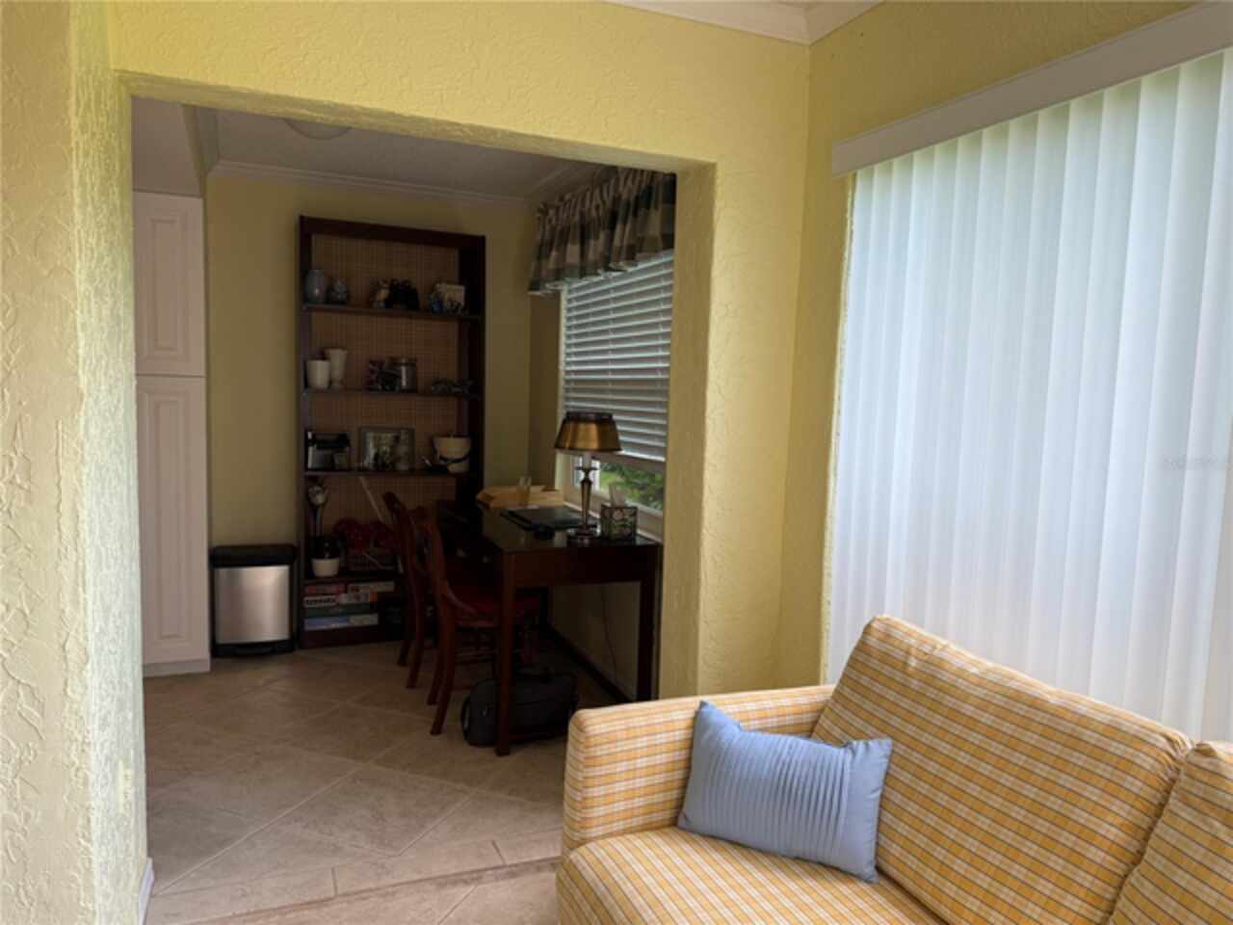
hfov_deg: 71.6
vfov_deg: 56.8
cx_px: 616
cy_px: 462
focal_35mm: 24
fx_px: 855
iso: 64
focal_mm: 6.76
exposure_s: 1/233
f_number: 1.78
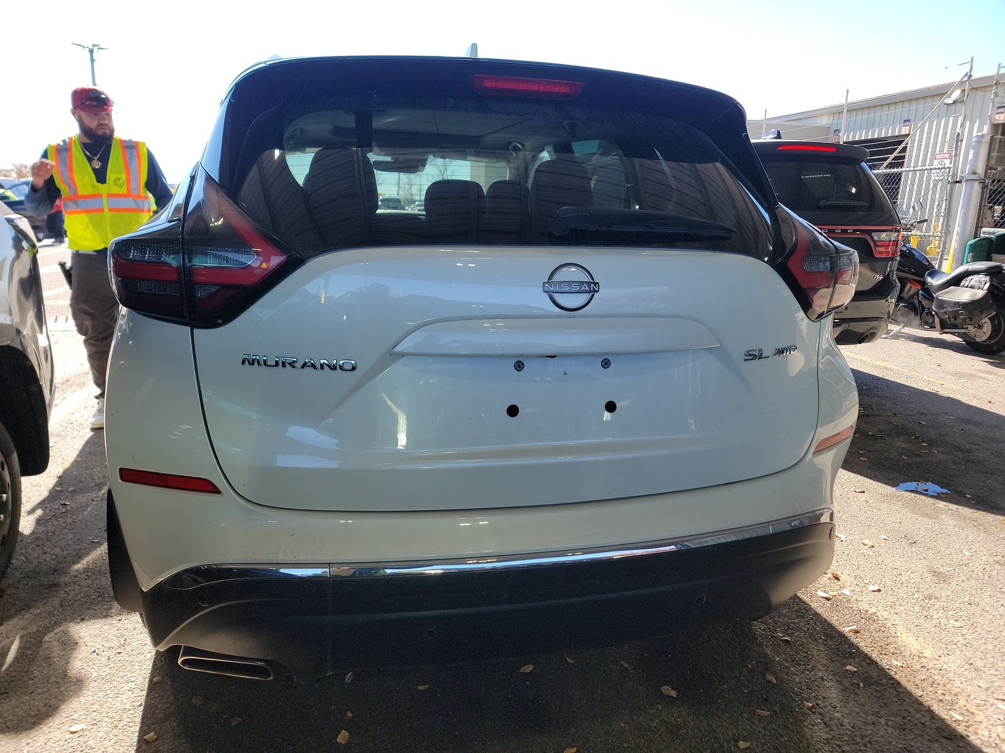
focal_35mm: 24
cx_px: 502
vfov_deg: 56.8
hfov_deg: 71.6
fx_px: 697
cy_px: 376
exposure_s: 1/239
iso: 50
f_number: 1.8
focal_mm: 6.7
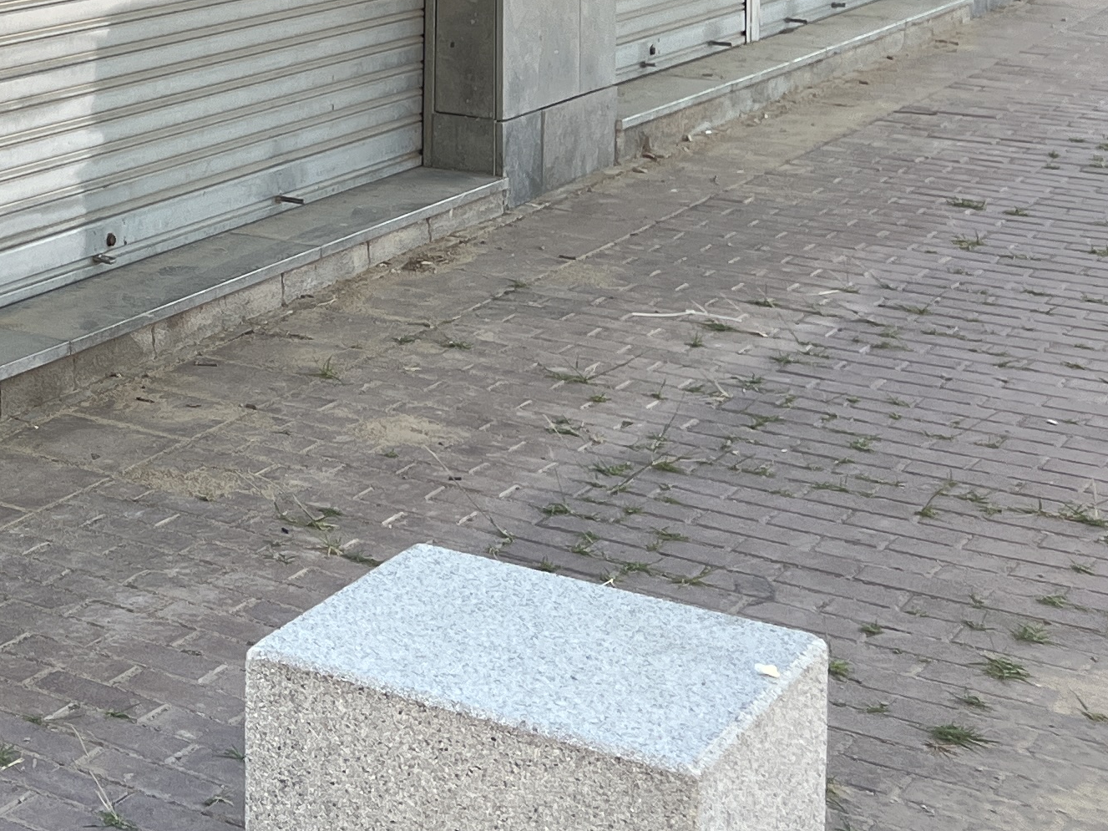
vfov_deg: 17.3
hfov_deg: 21.3
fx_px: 2528
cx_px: -496
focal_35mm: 79
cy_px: -296
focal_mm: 5.1
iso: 50
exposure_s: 1/649
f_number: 1.6
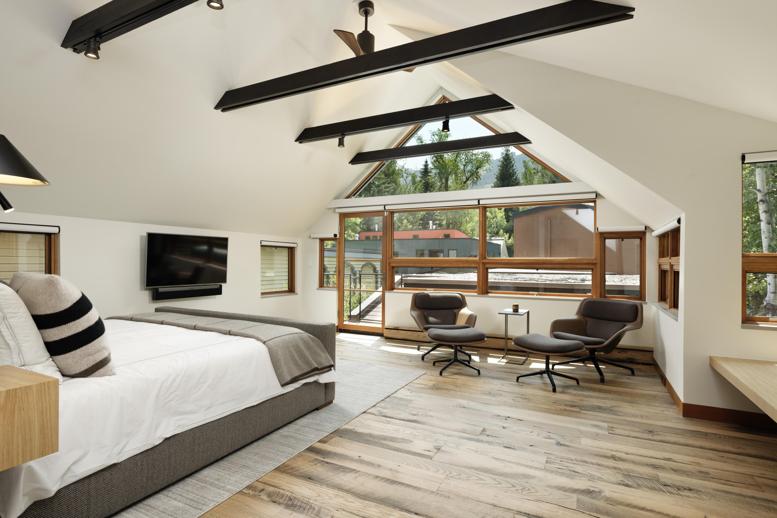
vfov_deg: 62.0
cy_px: 264
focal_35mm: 20
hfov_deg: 84.0
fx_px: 432
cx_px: 387
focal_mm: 19
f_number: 7.1
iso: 500
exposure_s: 1/200
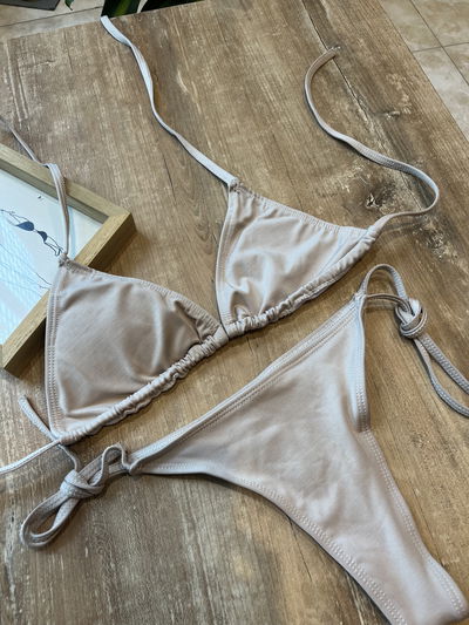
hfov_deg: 53.1
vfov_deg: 67.3
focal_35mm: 26
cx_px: 234
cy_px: 312
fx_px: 469
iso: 40
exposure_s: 1/100
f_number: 1.6
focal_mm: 5.1
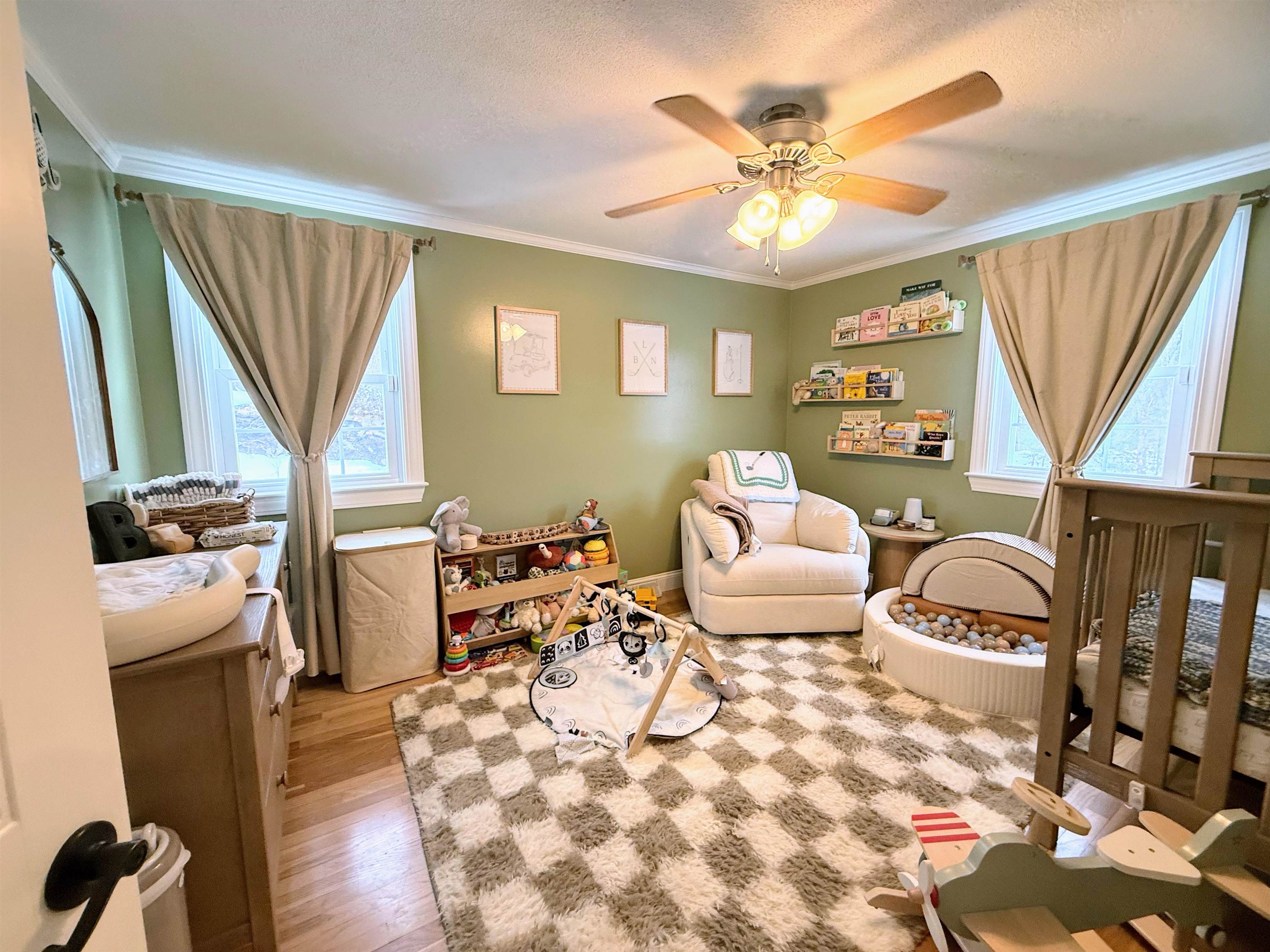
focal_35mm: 14
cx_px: 635
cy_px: 476
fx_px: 514
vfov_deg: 85.7
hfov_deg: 102.1
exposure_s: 1/60
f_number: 2.2
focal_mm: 2.22
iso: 250
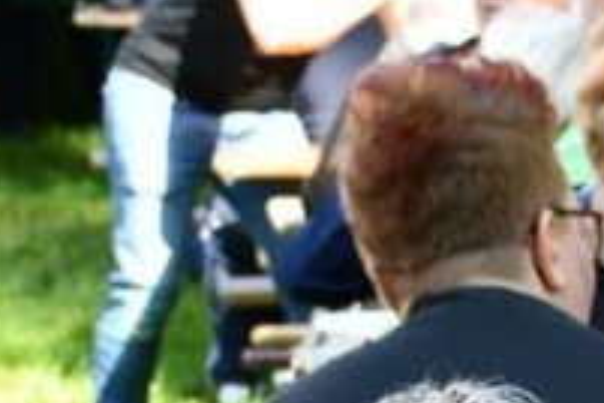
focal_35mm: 357
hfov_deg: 5.5
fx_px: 5989
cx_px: 1725
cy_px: 944
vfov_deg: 3.8
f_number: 5
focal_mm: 38
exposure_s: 1/250
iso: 400
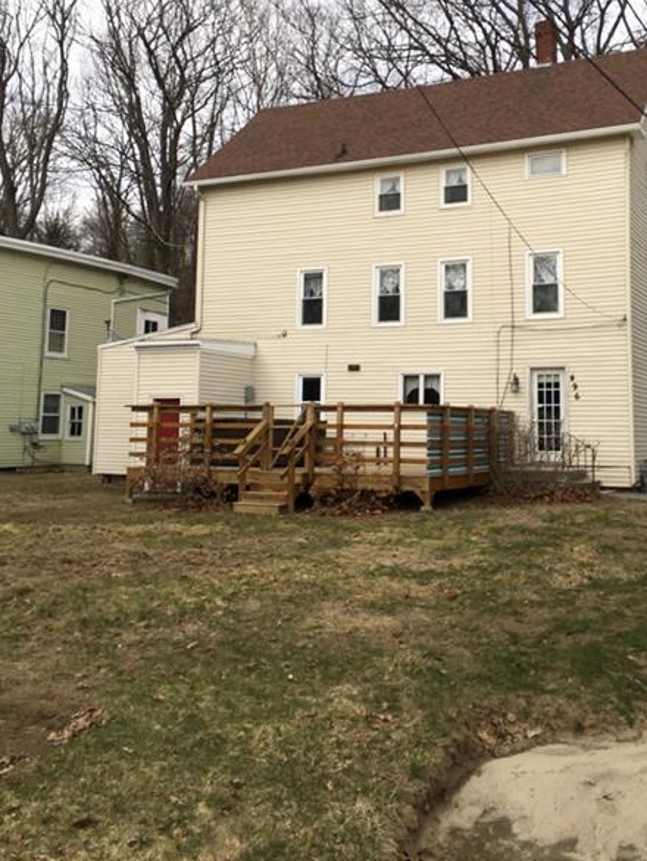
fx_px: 946
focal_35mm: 38
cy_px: 332
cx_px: 388
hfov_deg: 37.6
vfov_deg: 48.6
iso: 25
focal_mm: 4.15
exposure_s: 1/1221
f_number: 2.2
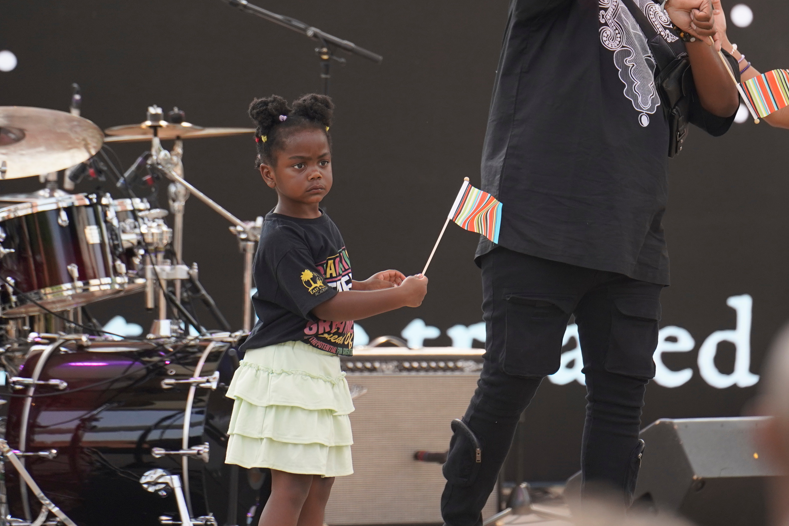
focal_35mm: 321
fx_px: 7034
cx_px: 567
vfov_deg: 4.3
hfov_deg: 6.4
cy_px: 132
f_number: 2.8
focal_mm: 168
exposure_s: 1/2000
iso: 500
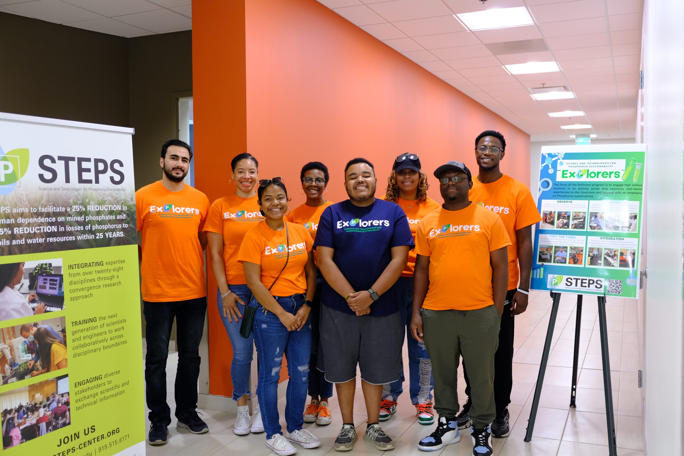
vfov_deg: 37.9
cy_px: 228
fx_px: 665
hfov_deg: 54.4
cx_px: 342
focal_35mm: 35
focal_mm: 23.3
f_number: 3.2
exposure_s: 1/25
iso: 400
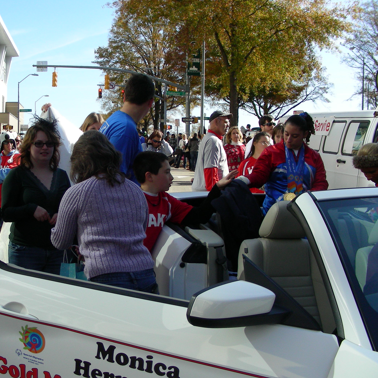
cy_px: 189
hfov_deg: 37.2
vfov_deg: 37.6
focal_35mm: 45
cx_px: 127
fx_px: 556
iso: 50
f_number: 4
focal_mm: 6.3
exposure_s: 1/432
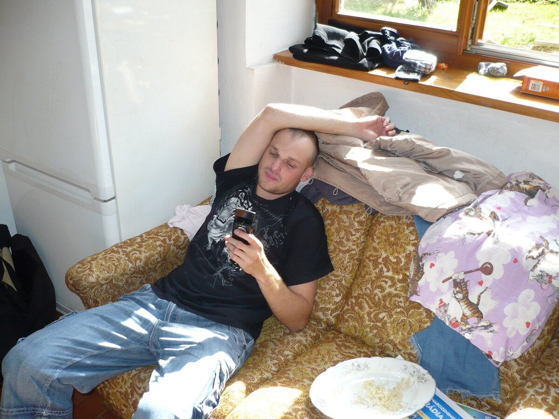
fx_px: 565
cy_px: 210
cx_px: 280
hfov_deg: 52.6
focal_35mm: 35
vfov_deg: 40.7
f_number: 2.8
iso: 100
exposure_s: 1/160
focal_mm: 5.8
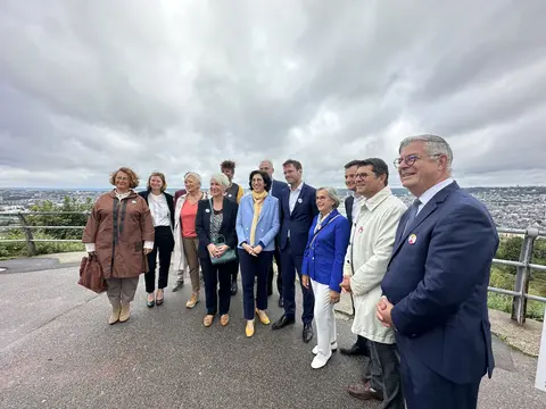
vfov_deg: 85.7
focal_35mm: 14
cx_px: 273
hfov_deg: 102.1
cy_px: 204
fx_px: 221
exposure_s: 1/882
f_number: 2.2
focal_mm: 2.22
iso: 40
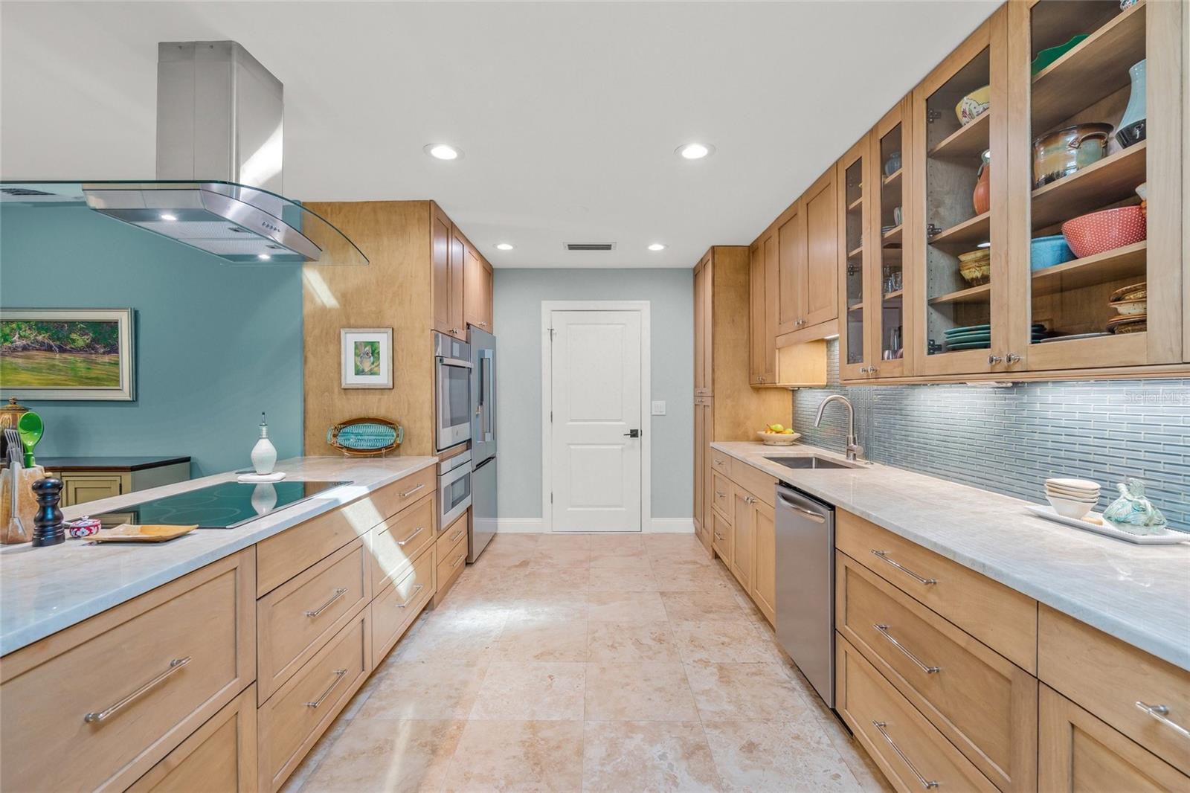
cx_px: 595
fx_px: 529
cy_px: 396
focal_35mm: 16
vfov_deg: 73.7
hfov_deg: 96.7
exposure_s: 1/2.5
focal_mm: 16
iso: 200
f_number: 6.3
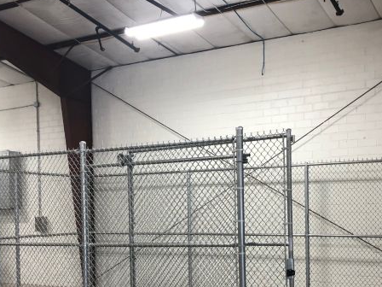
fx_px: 552
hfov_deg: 38.1
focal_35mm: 50
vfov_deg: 28.4
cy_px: 232
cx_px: 211
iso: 32
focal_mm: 3.99
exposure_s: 1/30
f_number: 1.8
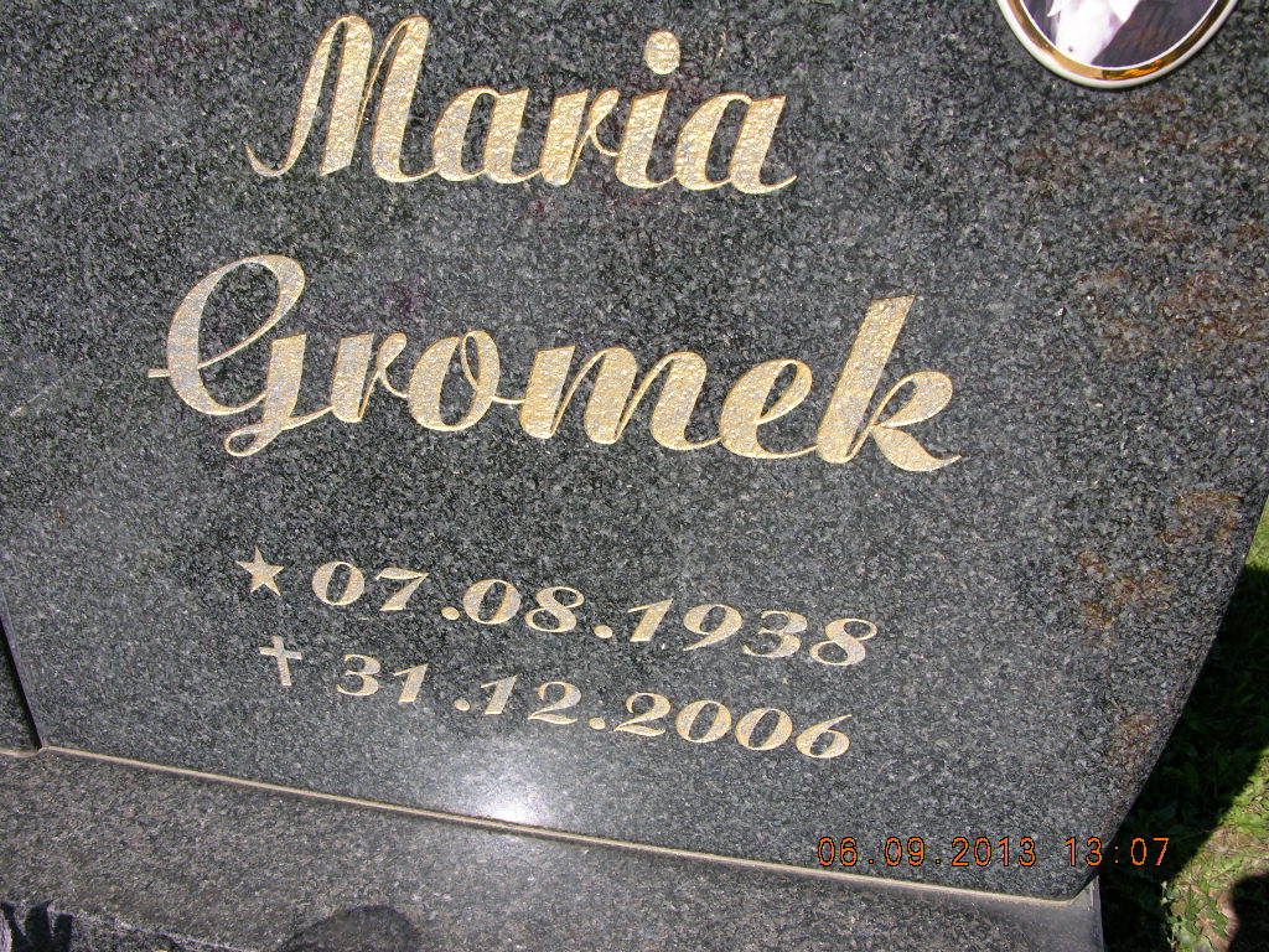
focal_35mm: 35
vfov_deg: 40.7
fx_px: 1283
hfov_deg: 52.6
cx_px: 634
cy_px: 476
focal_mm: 8.9
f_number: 5.6
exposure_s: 1/259
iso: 50
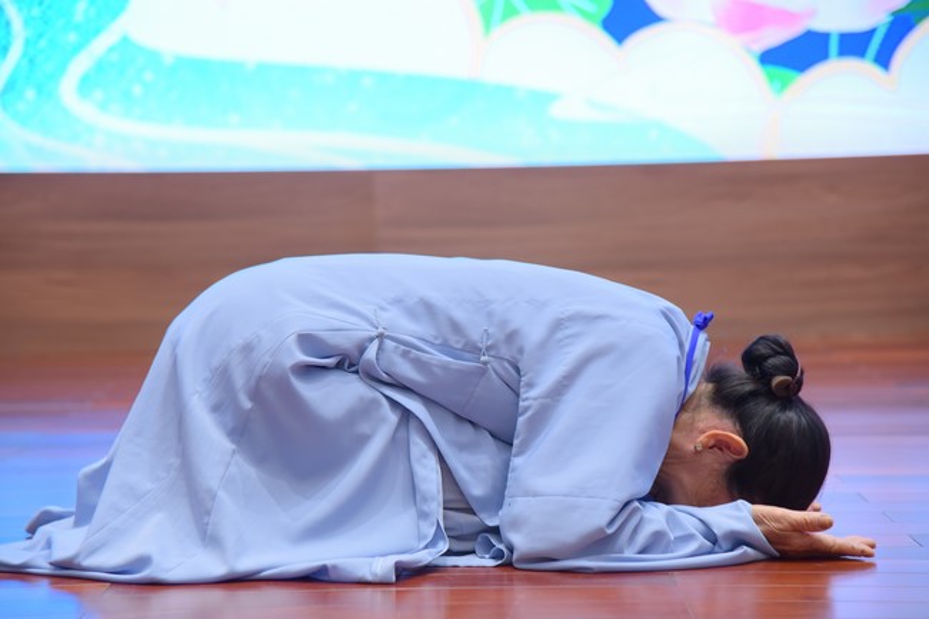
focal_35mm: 105
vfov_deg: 13.0
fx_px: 2709
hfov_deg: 19.5
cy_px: 310
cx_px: 464
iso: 1250
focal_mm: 105
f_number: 5
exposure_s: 1/125
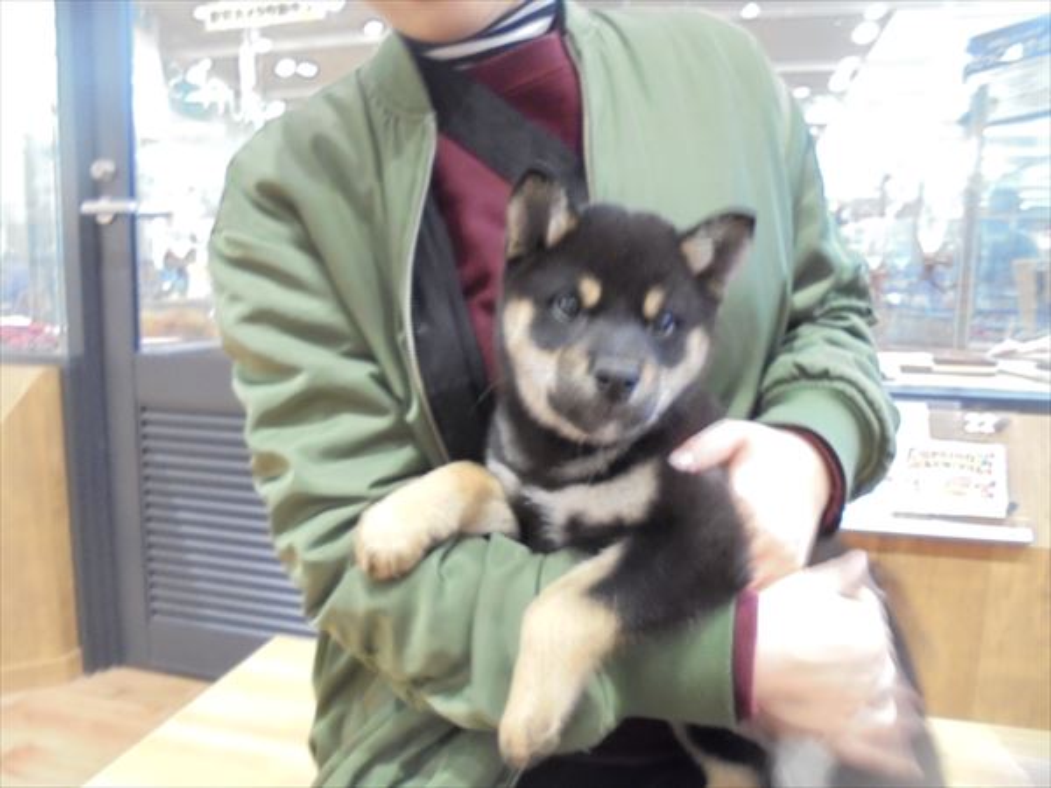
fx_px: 789
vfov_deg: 53.1
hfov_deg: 67.3
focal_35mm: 26
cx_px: 526
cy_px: 394
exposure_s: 1/8
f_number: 3.5
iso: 400
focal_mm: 4.6
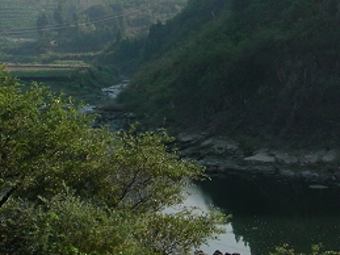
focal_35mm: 85
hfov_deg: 22.6
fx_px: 834
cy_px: -9
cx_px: 282
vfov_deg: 16.9
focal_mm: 6.3
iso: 50
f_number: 4
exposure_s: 1/434
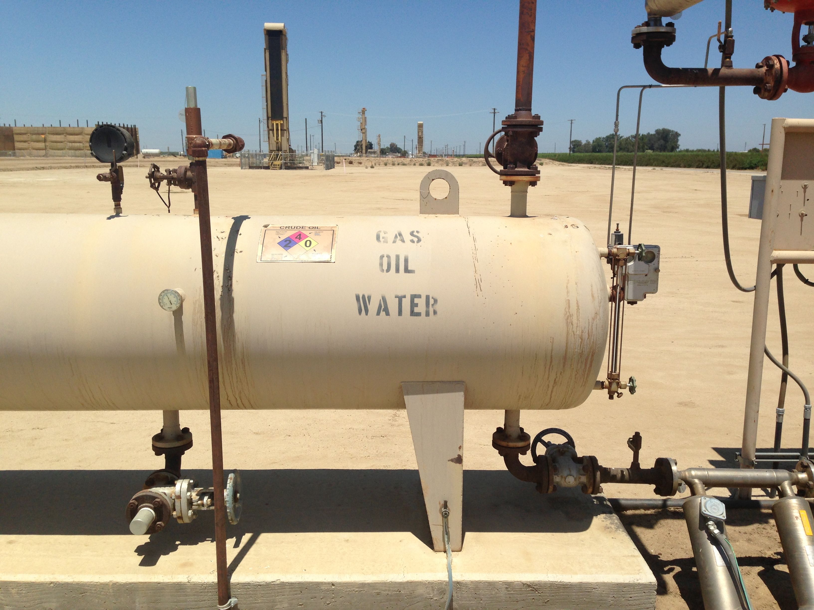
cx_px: 407
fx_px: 776
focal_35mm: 33
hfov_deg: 55.4
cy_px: 305
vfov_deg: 42.9
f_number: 2.4
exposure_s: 1/2857
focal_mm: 4.13
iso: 50
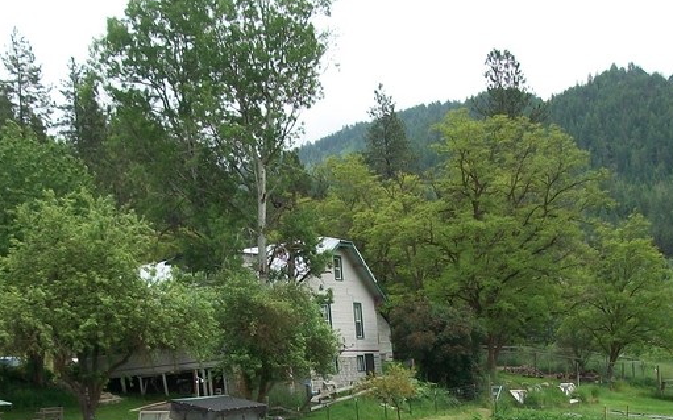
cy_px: 454
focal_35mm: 68
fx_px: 1247
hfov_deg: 30.2
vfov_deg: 18.5
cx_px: 374
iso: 80
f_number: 2.9
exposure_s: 1/250
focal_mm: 5.7
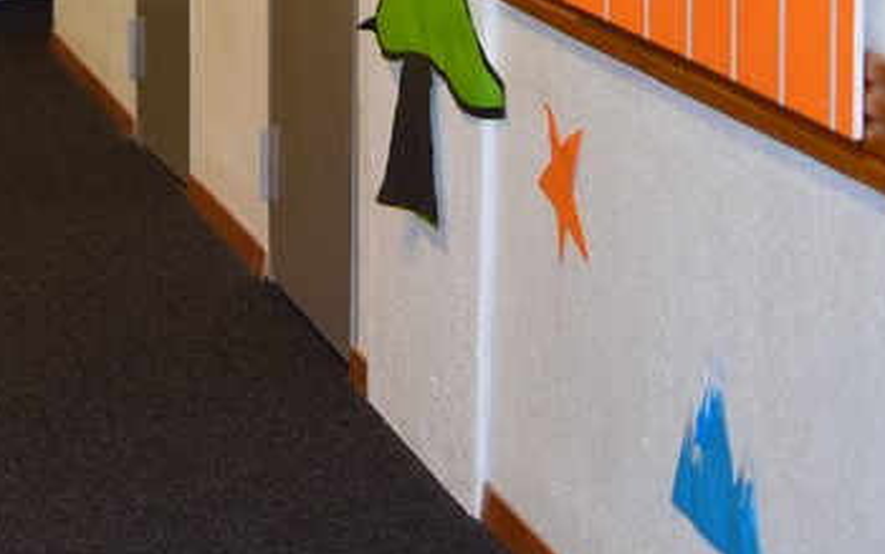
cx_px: -339
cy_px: -14
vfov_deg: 8.3
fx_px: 3776
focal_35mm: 156
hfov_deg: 12.8
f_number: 1.8
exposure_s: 1/200
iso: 400
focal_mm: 35
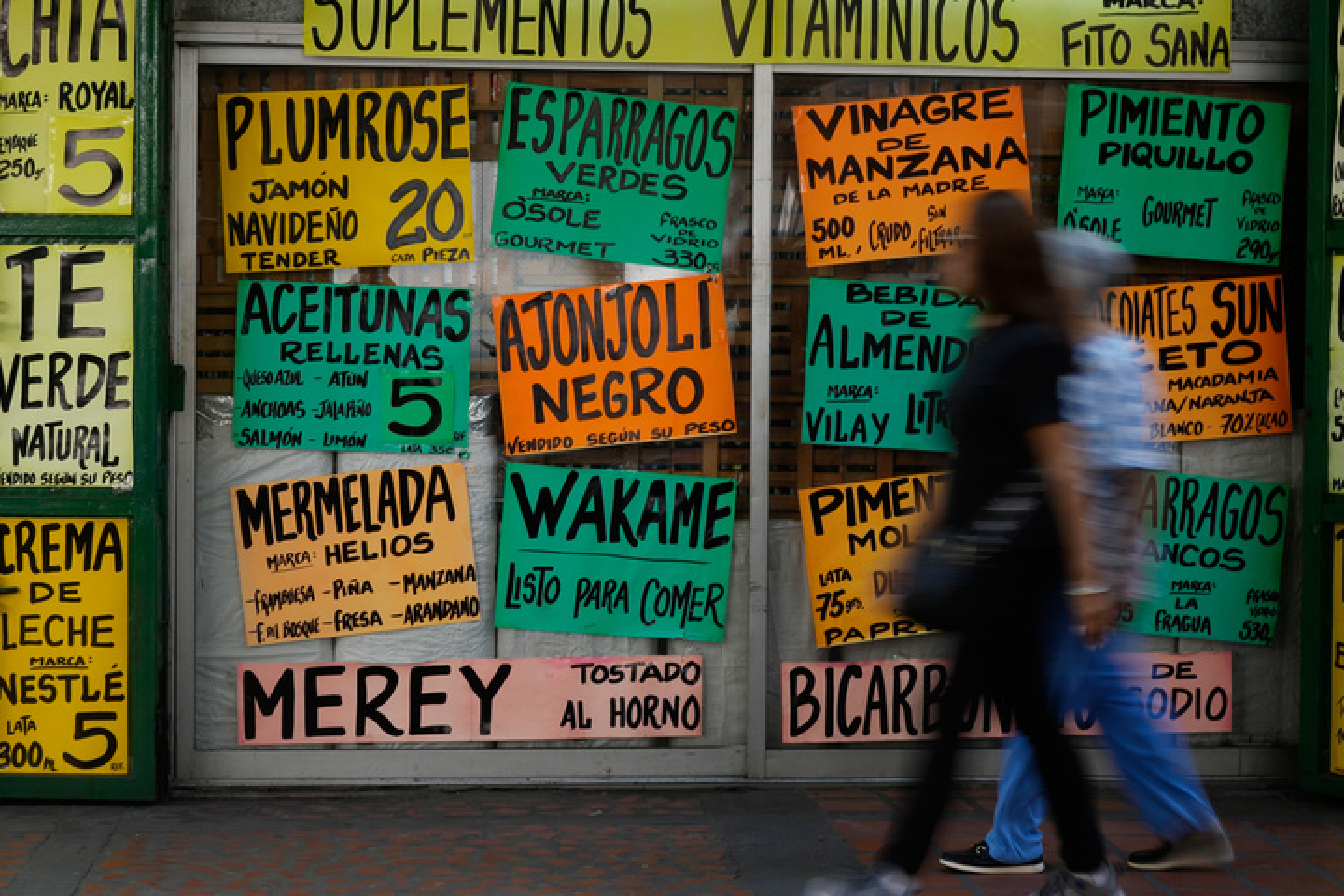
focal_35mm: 74
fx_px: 2762
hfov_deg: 27.3
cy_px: 361
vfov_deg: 18.4
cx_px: 683
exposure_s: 1/10
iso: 100
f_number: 16
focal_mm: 35
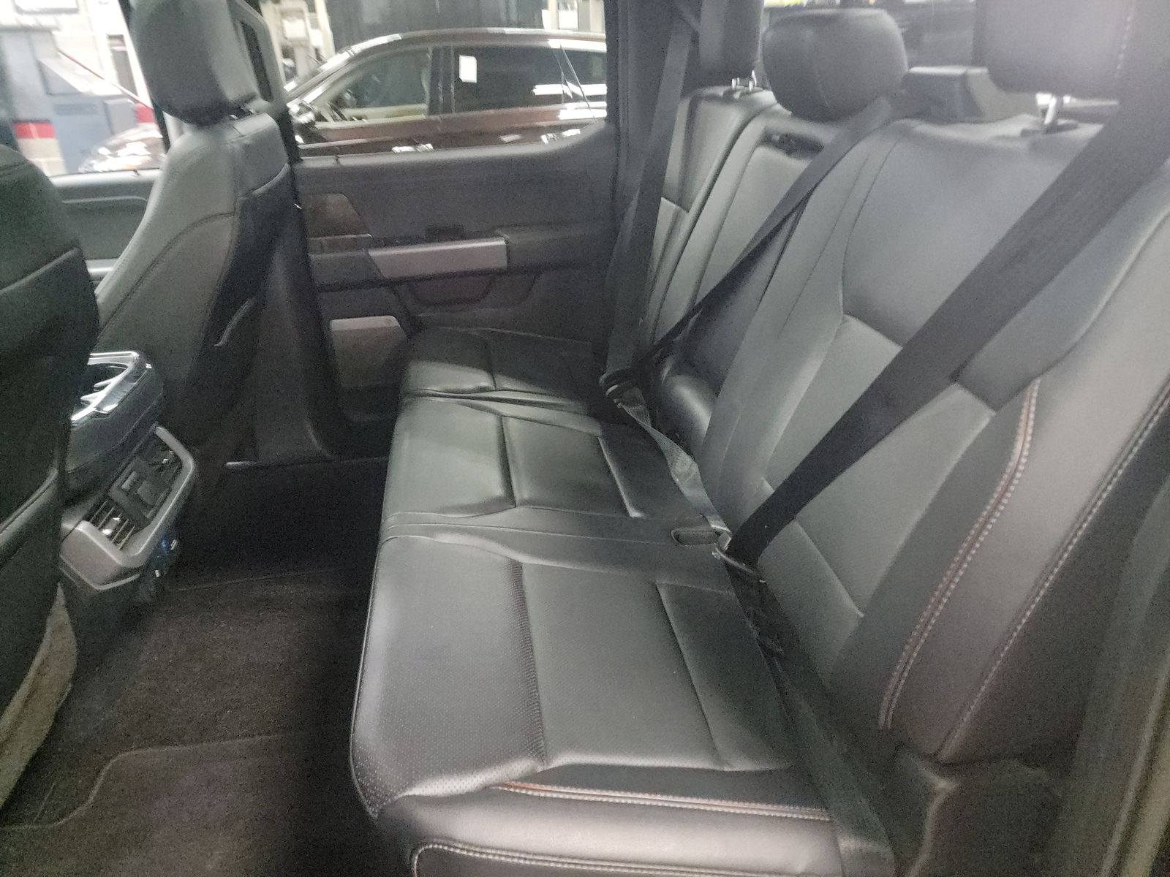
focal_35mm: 24
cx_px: 585
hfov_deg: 71.6
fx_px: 811
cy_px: 438
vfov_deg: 56.8
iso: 4537
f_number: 1.8
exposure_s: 1/59
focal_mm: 6.7
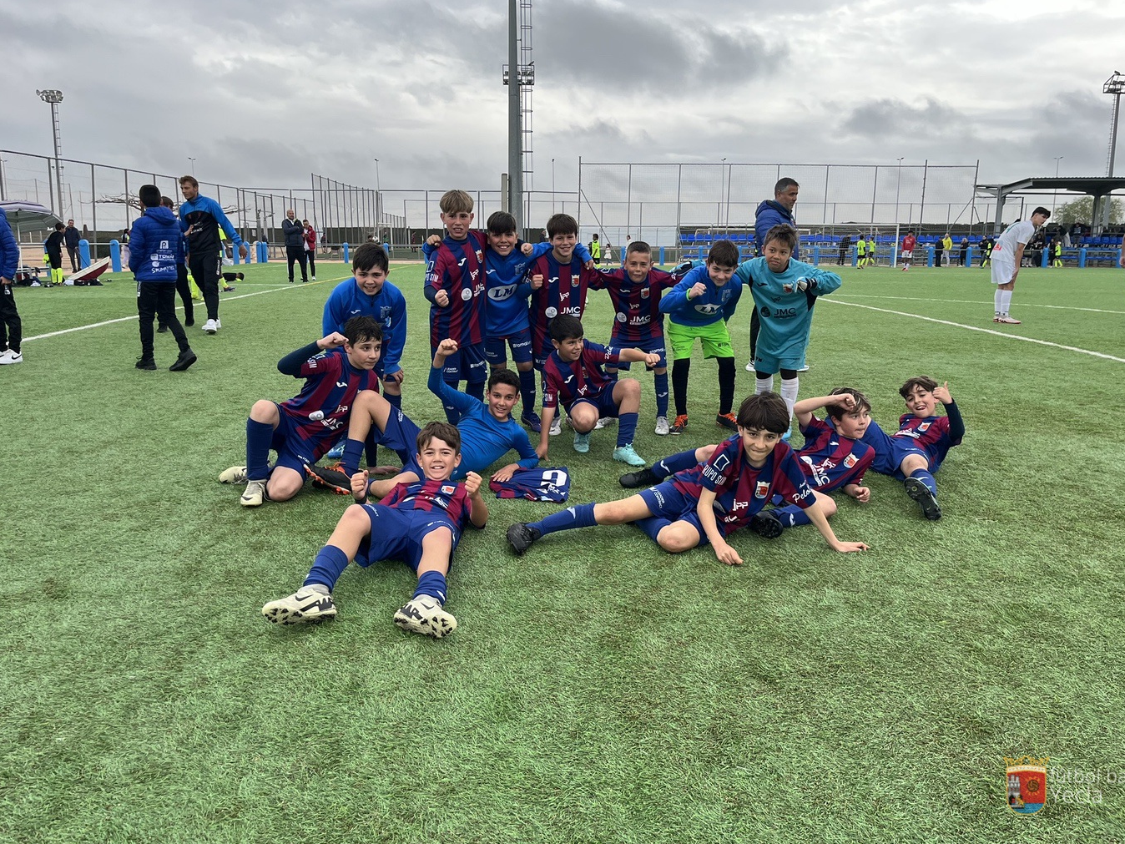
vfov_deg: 51.3
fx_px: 877
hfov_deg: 65.3
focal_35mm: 27
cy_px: 410
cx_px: 583
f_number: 1.6
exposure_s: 1/1106
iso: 50
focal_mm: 5.1
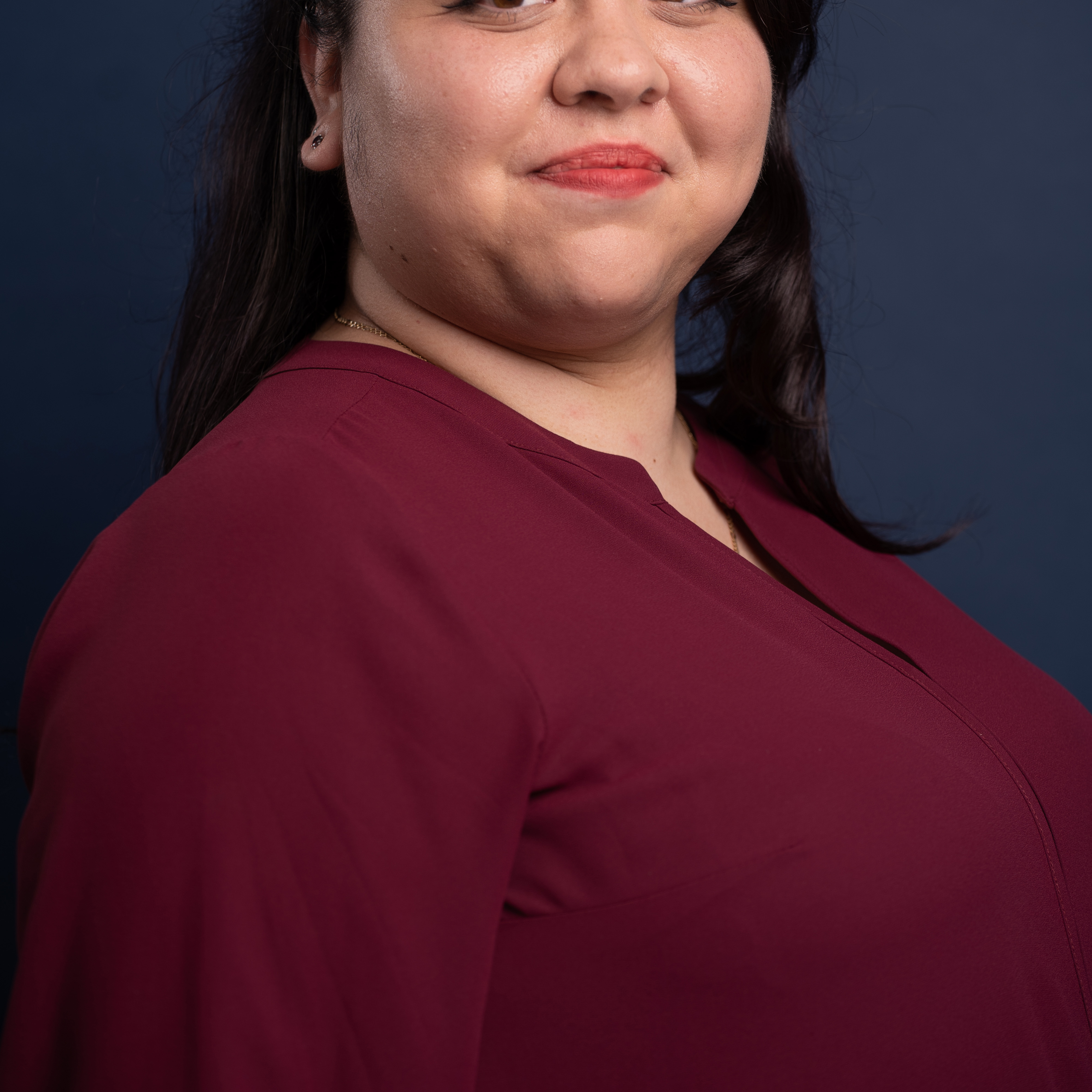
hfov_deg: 14.5
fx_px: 4283
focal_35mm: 120
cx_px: 546
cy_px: 425
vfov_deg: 14.5
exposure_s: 1/640
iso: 50
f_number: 4
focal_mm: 94
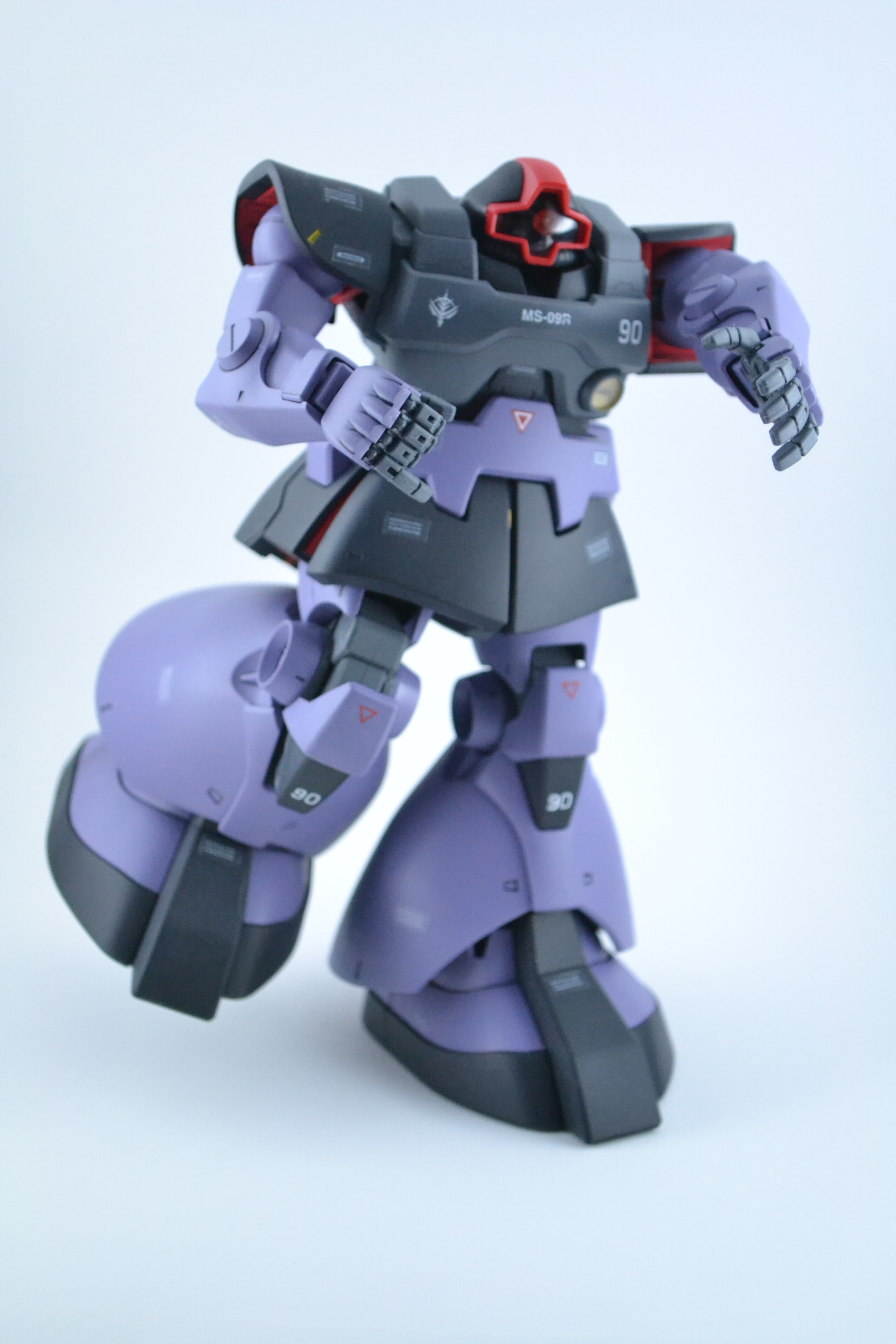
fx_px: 3080
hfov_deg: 16.6
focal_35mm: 82
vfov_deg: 24.6
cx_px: 448
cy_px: 672
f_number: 5.6
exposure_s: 1/200
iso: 3200
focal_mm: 55
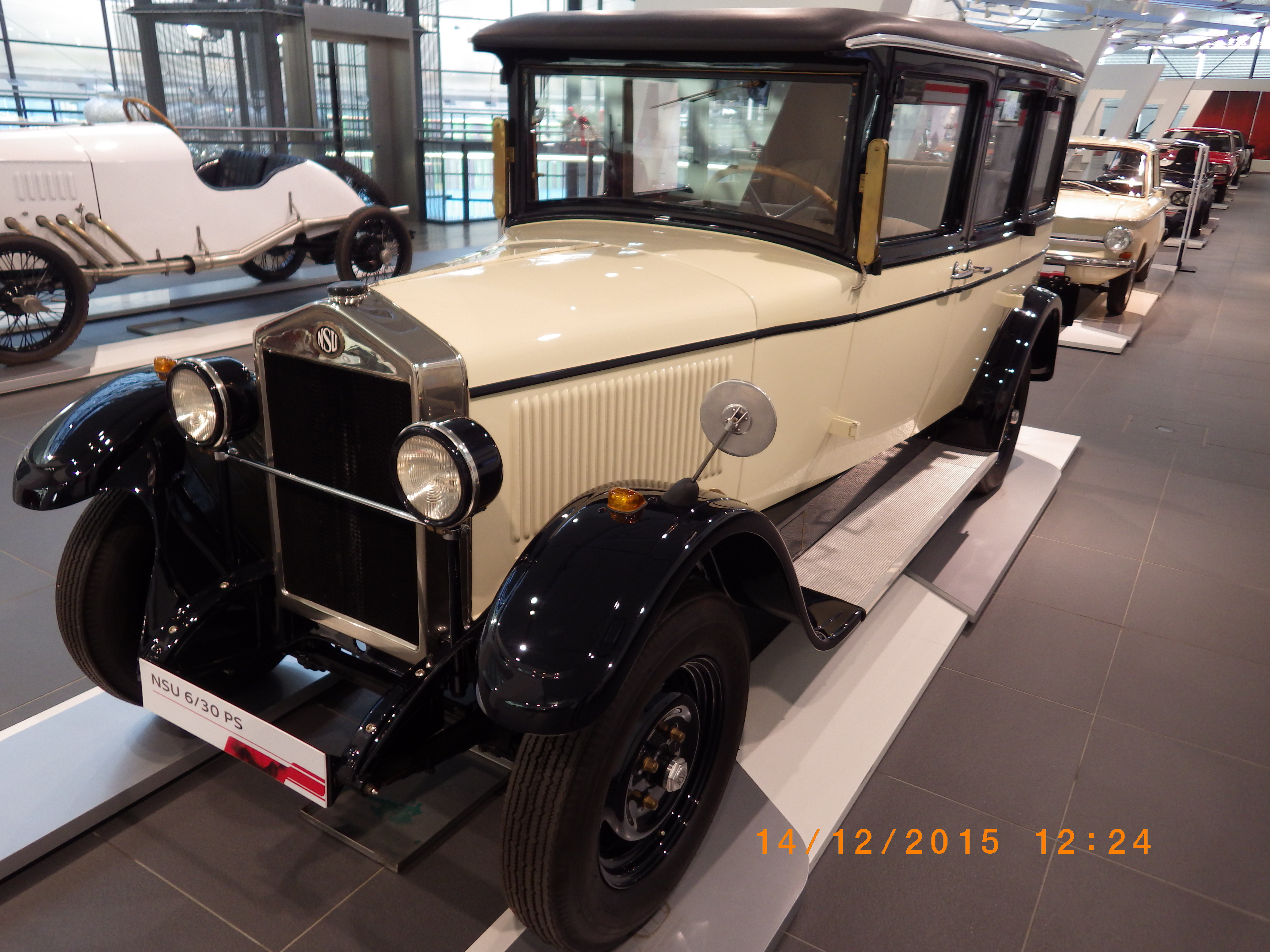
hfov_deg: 69.4
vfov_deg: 54.9
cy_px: 476
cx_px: 635
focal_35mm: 25
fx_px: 917
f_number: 2
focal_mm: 4.5
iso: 125
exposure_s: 1/80
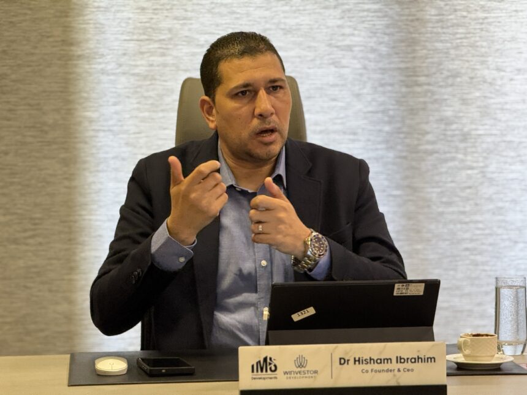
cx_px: 264
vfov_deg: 12.3
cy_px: 198
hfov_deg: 16.4
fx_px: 1827
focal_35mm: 120
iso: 200
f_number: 2.8
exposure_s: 1/99
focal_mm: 15.66
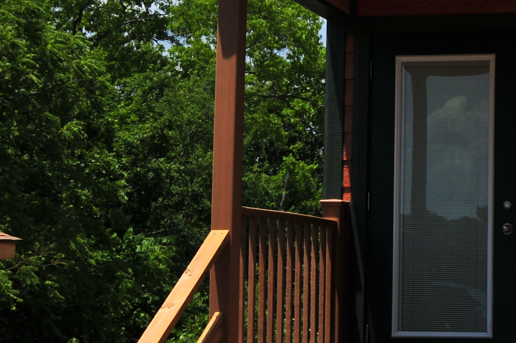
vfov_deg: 14.4
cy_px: 177
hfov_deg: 20.3
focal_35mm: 95
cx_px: 593
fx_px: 1360
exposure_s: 1/500
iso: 200
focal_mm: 22
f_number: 10
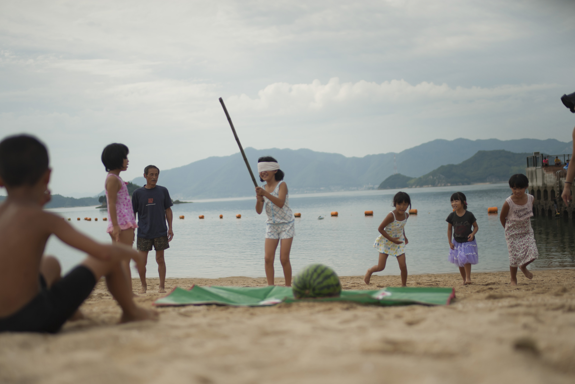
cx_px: 288
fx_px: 591
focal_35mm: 37
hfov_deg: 51.9
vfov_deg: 35.9
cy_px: 203
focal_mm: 35
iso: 160
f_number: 2
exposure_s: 1/8000
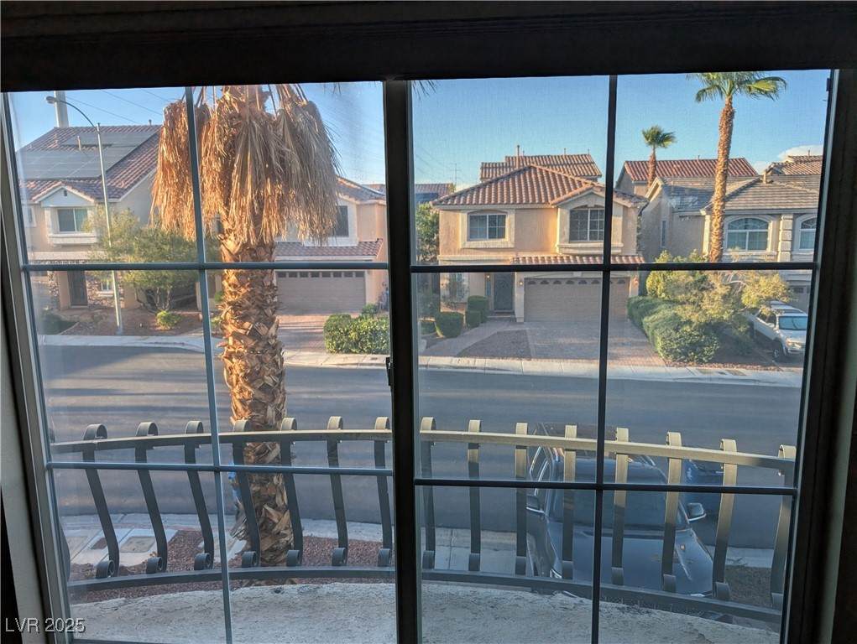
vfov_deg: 56.9
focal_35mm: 24
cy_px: 322
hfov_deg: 71.5
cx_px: 428
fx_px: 595
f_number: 1.68
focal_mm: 6.9
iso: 26
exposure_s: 1/239
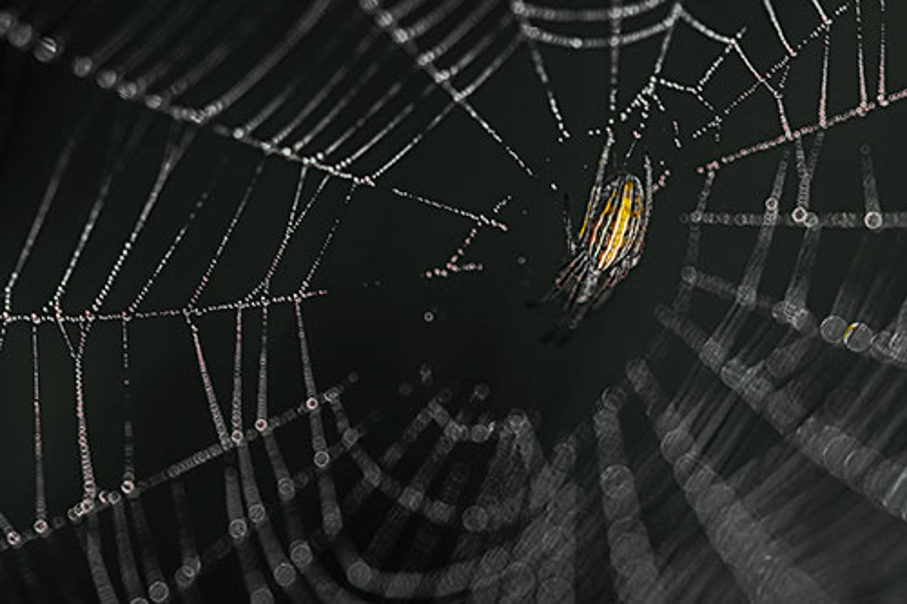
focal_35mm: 210
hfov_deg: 9.8
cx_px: 454
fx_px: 5289
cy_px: 302
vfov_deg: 6.5
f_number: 8.5
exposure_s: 1/250
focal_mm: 210
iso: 180
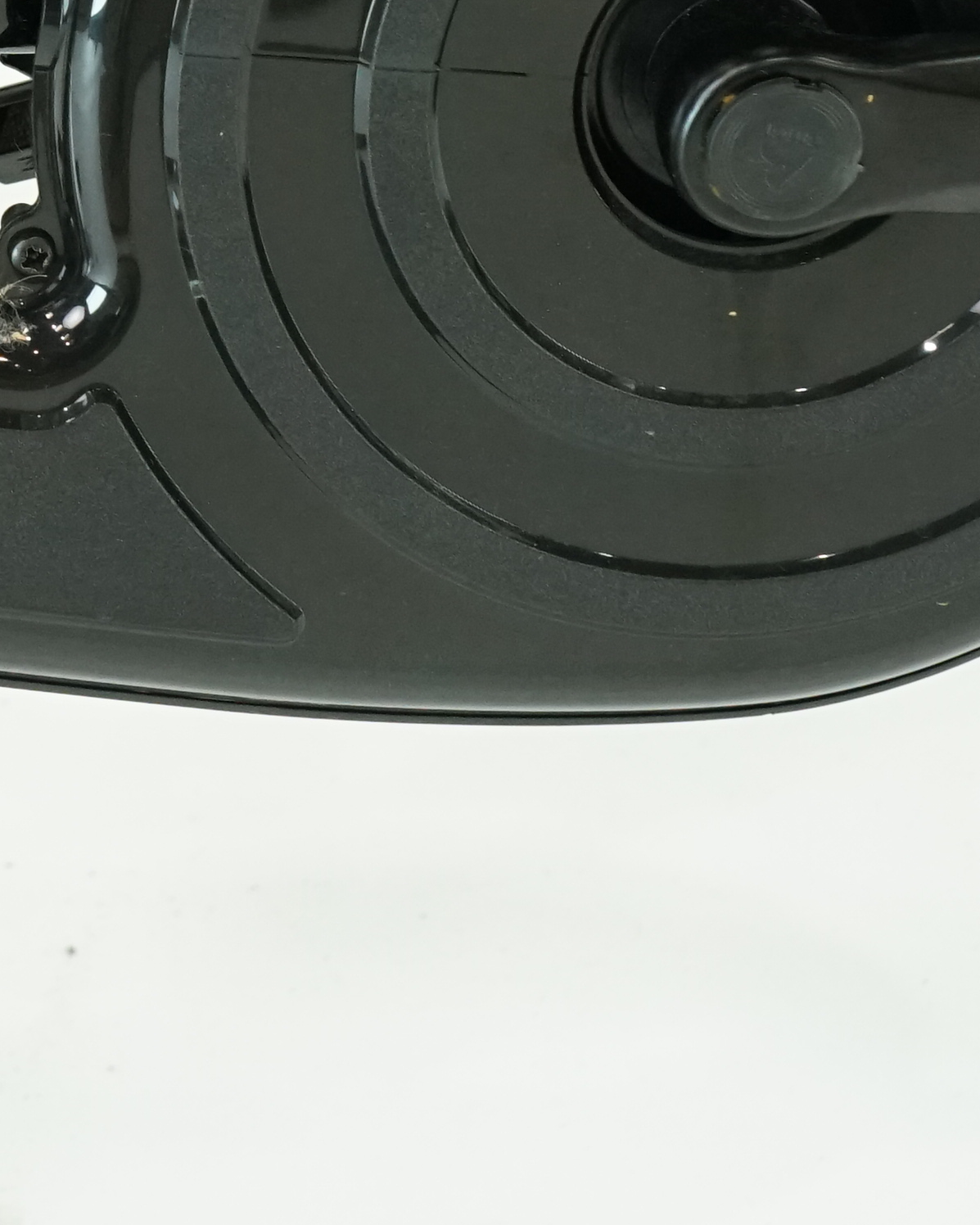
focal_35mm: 128
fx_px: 4640
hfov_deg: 11.7
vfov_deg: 14.7
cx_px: -364
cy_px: -113
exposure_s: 1/200
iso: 2500
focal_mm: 34
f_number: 5.6
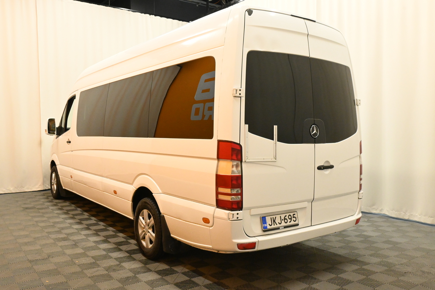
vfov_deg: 41.7
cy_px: 145
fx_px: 381
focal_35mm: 32
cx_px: 218
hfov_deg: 59.5
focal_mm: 21
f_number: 11
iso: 3600
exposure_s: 1/30
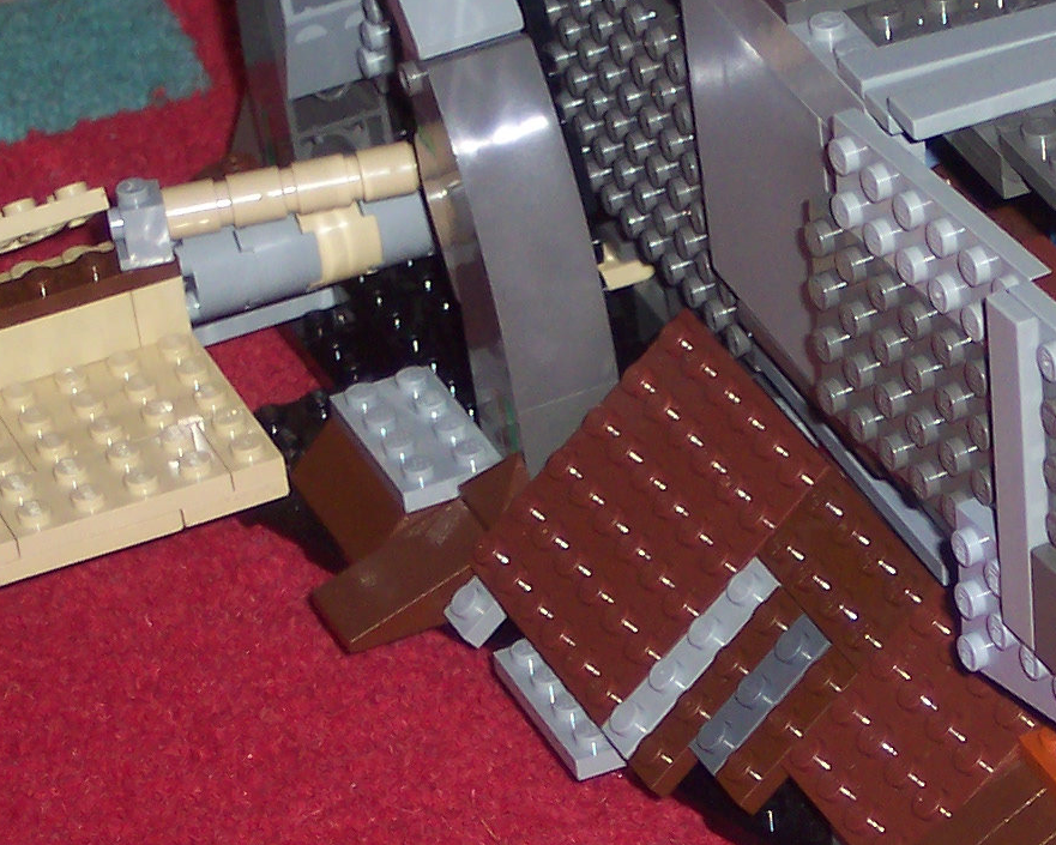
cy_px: 537
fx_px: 6783
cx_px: 936
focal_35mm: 217
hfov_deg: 8.9
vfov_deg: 7.1
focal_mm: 16
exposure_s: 1/45
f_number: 3.8
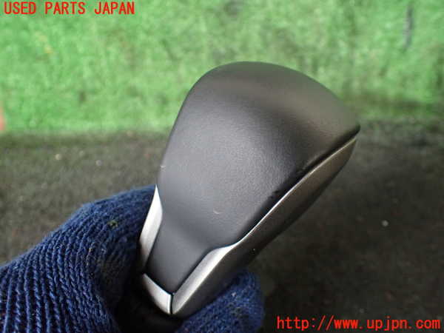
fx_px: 385
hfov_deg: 60.0
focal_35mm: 30
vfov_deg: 46.8
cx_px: 222
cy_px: 166
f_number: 2.3
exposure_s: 1/125
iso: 400
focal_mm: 5.4
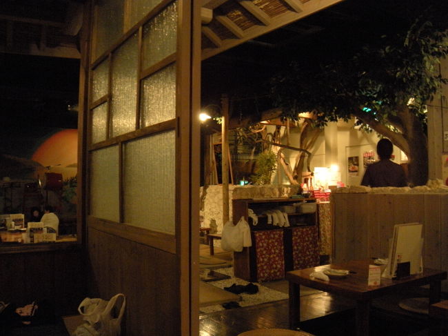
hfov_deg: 52.6
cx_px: 224
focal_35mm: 35
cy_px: 168
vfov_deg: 40.7
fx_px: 453
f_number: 3.8
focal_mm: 5.9
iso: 400
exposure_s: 1/5.4
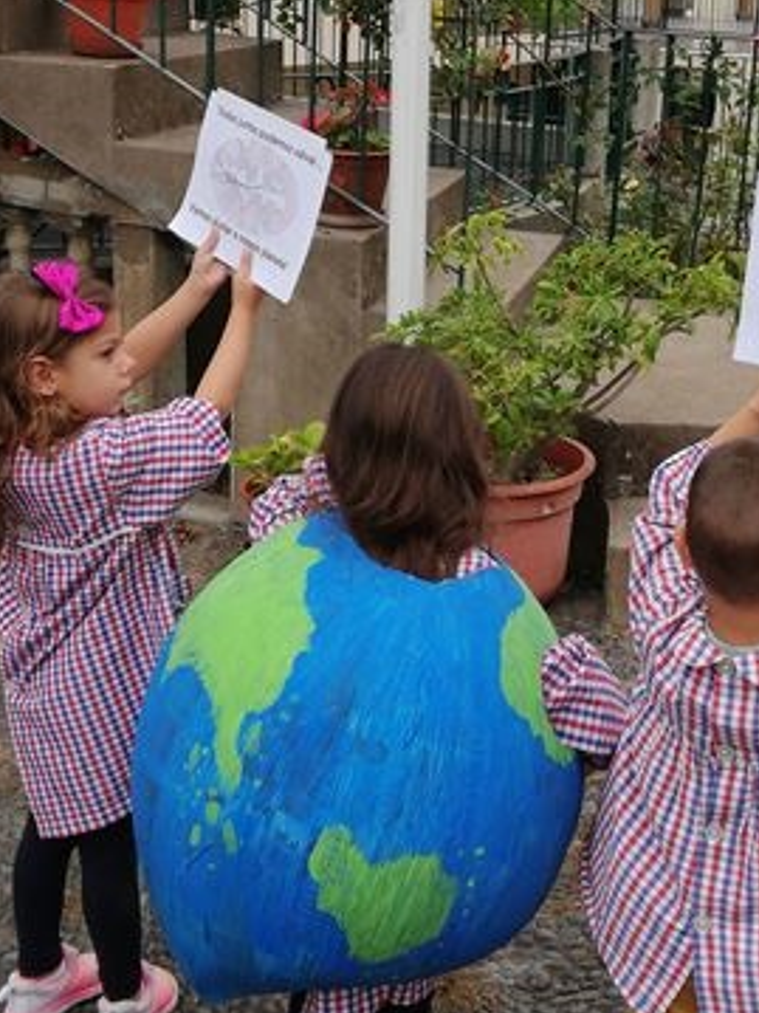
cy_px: 299
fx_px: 1697
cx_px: 454
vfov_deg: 32.8
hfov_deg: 25.2
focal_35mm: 58
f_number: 2.2
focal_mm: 3.81
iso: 50
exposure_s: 1/366
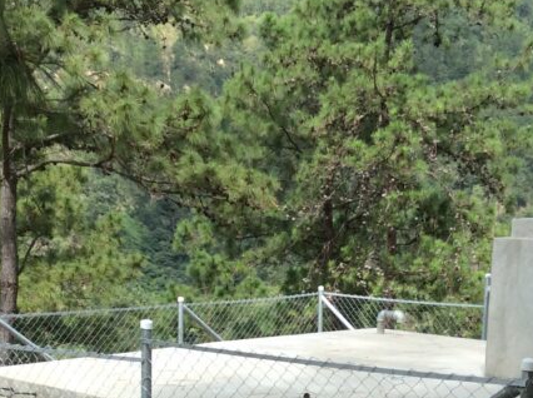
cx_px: 297
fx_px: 1184
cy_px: 425
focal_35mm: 77
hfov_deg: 25.4
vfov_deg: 18.4
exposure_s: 1/752
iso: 32
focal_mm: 3.3
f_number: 2.4
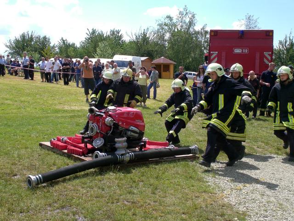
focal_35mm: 51
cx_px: 147
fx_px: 433
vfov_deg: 28.6
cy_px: 110
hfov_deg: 37.5
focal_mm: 8.44
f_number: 5.1
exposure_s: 1/320
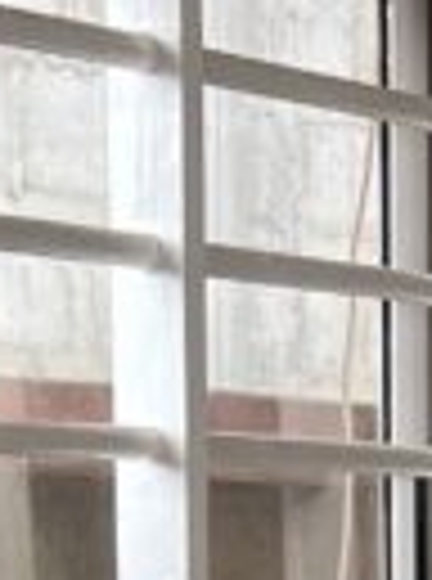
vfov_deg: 7.9
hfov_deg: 7.1
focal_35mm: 207
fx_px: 3462
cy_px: 1924
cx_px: 446
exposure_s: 1/121
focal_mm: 5.7
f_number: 1.5
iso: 100
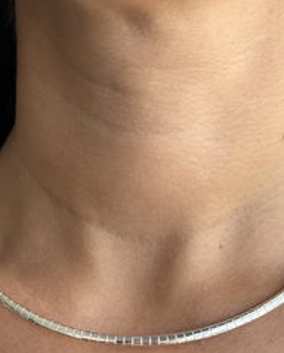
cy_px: 244
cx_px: 64
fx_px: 1184
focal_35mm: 113
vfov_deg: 16.9
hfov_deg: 13.6
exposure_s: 1/121
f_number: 1.6
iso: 50
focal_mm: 5.96
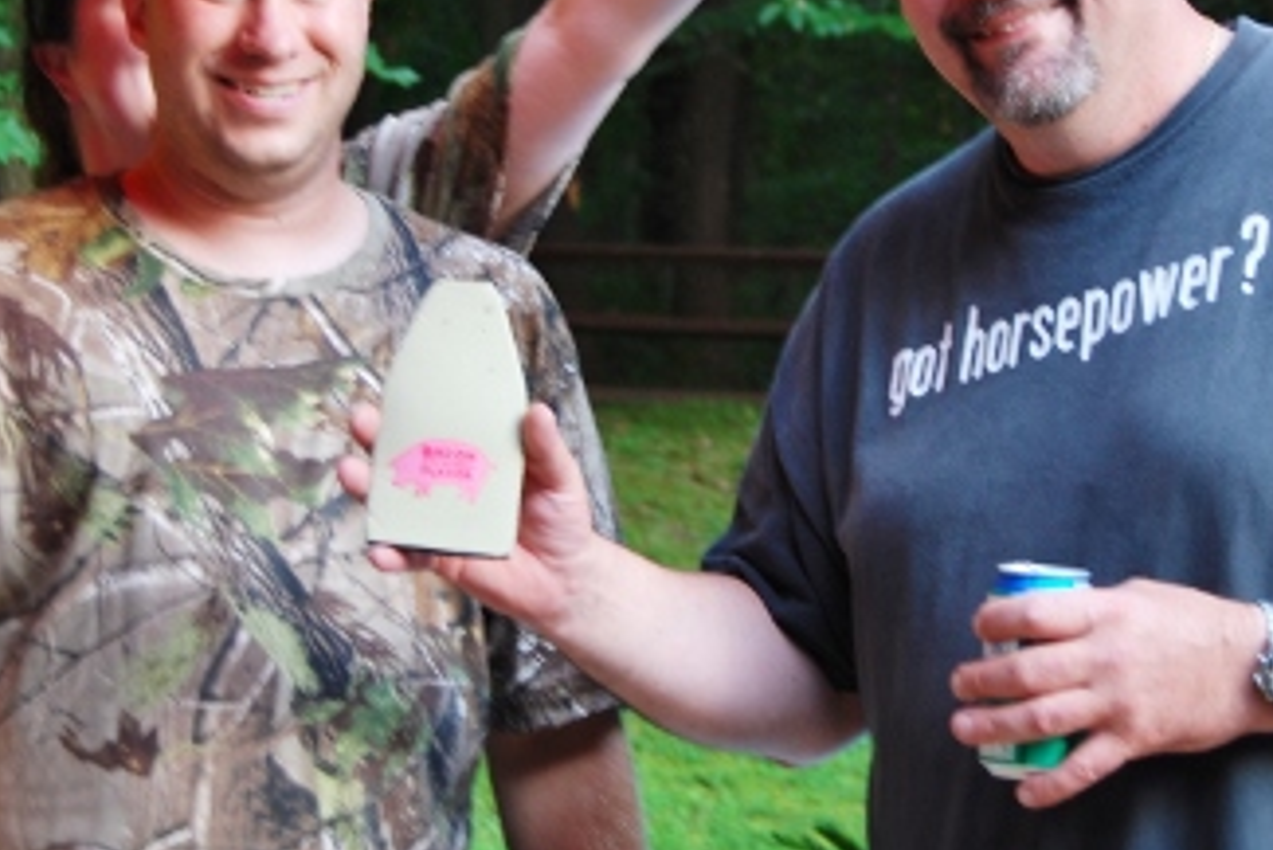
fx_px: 4387
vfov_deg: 11.1
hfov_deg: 16.5
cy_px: 321
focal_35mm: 124
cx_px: 744
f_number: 5.3
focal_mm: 42
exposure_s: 1/30
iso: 220
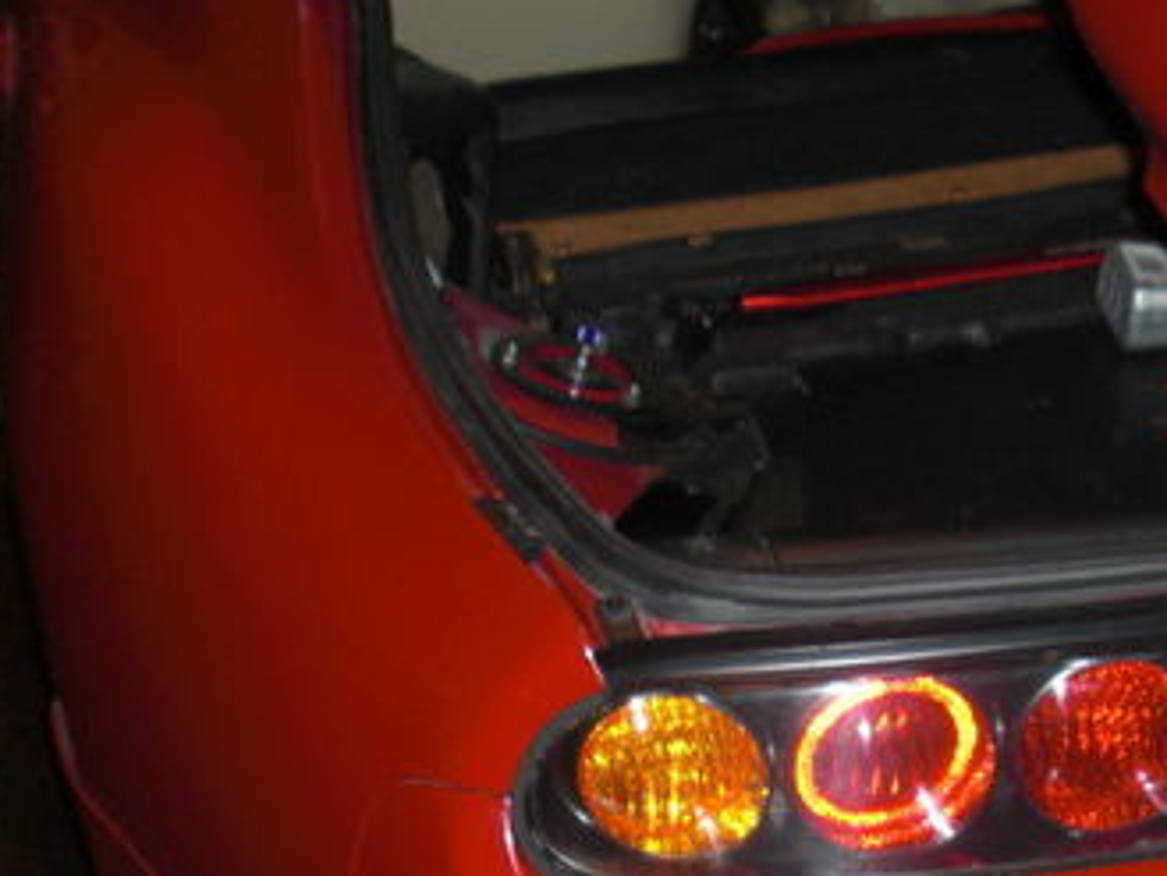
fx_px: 2361
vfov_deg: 20.9
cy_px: 617
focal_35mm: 70
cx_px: 972
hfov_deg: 27.1
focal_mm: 6.3
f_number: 2.8
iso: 200
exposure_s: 1/60
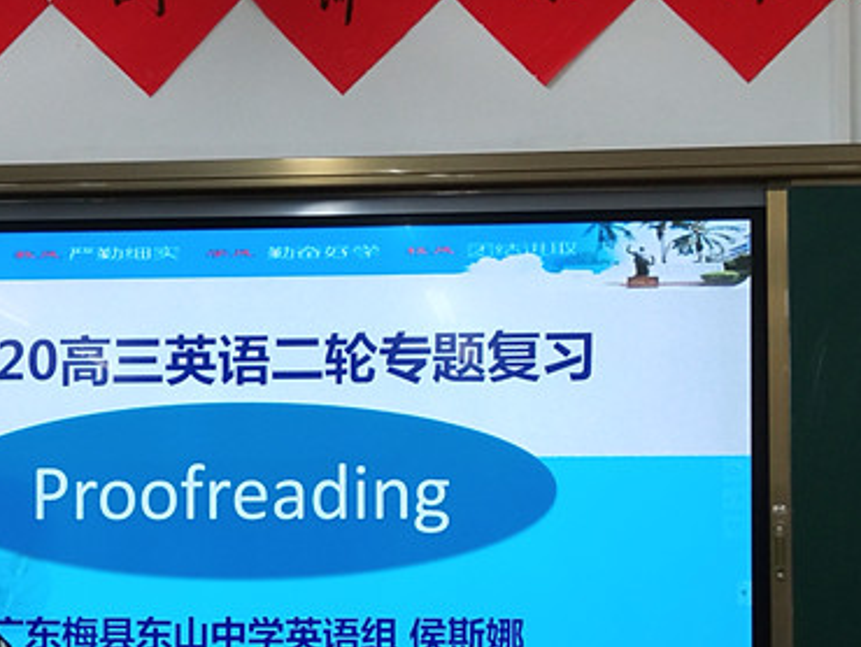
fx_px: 3012
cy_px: 525
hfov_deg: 16.2
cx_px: 247
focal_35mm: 121
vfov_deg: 12.2
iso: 120
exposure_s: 1/100
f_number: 1.8
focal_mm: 3.95
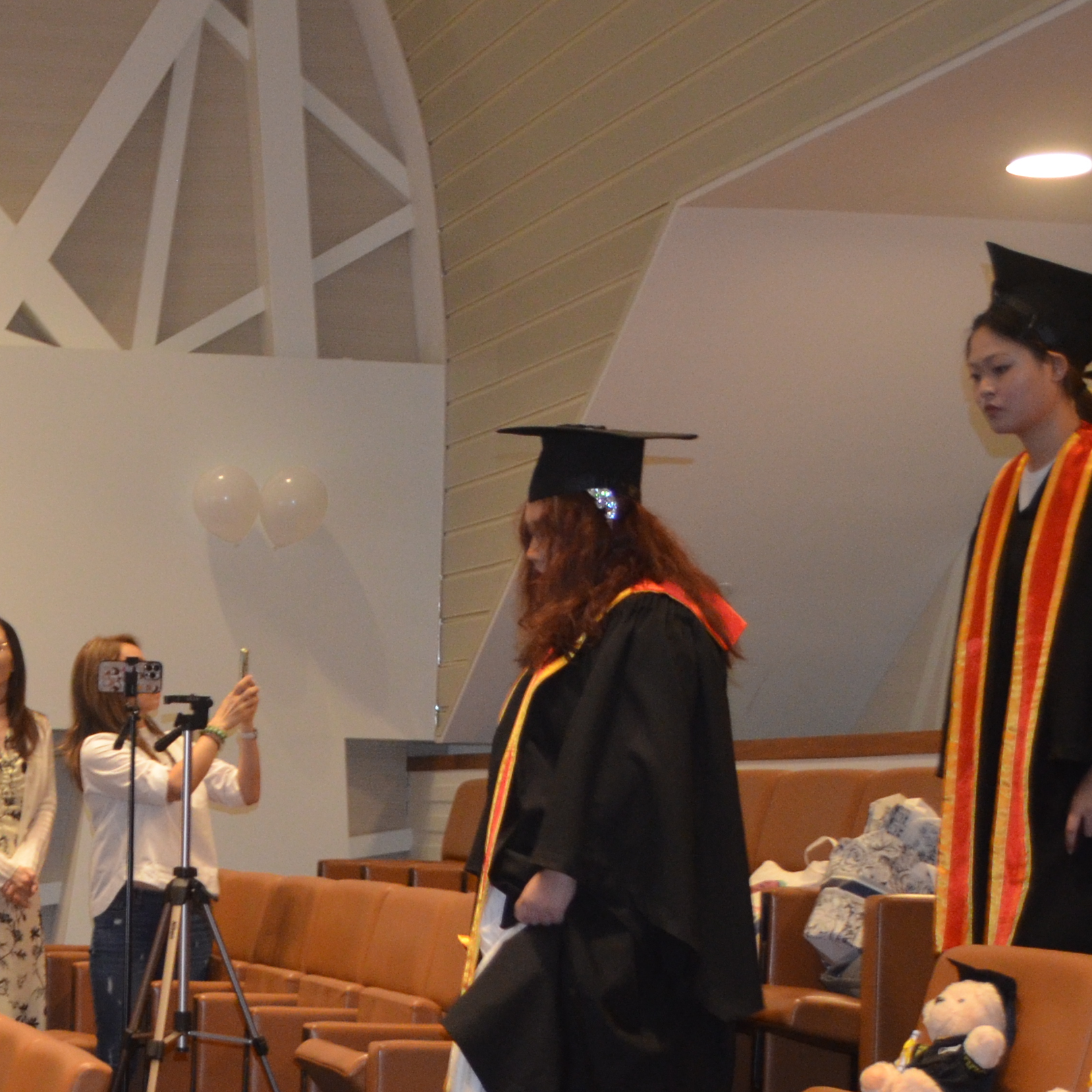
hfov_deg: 17.9
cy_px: 902
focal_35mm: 93
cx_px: -178
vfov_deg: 18.5
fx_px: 3319
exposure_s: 1/60
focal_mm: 24
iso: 1100
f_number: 4
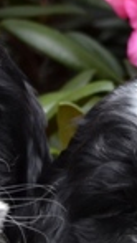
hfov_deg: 2.6
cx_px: -297
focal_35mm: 471
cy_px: 303
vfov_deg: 4.6
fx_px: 3032
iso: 100
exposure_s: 1/125
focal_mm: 55
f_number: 5.6
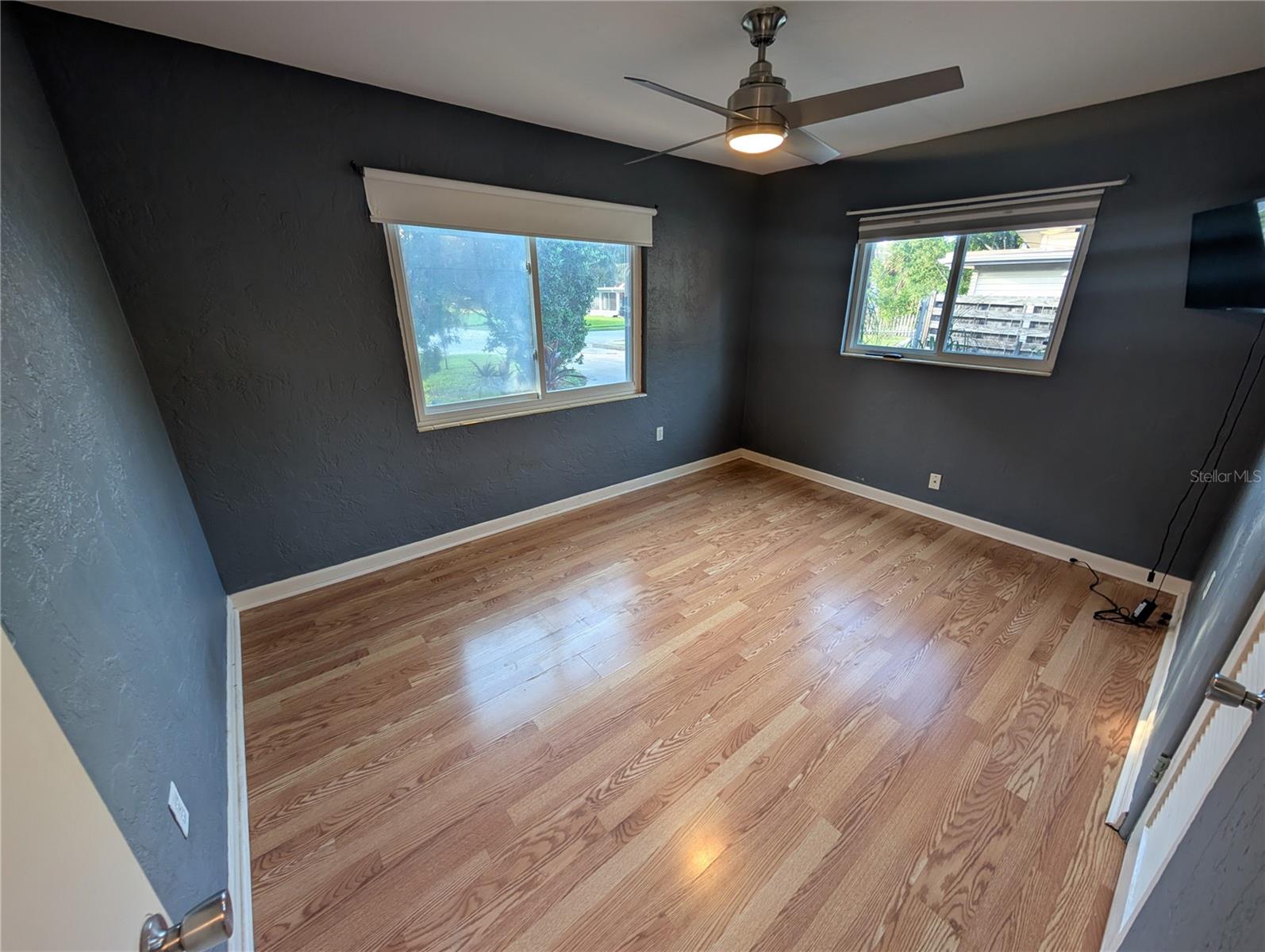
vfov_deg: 94.6
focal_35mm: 12
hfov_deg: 110.5
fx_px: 439
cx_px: 632
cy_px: 476
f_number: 1.7
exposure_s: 1/60
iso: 60
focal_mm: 2.02
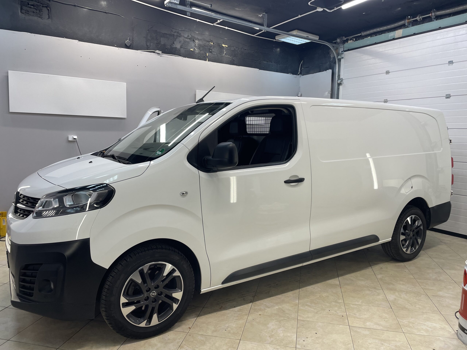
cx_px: 234
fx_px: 351
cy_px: 175
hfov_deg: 67.3
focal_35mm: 26
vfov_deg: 53.1
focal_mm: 4.2
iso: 40
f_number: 1.6
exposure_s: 1/100
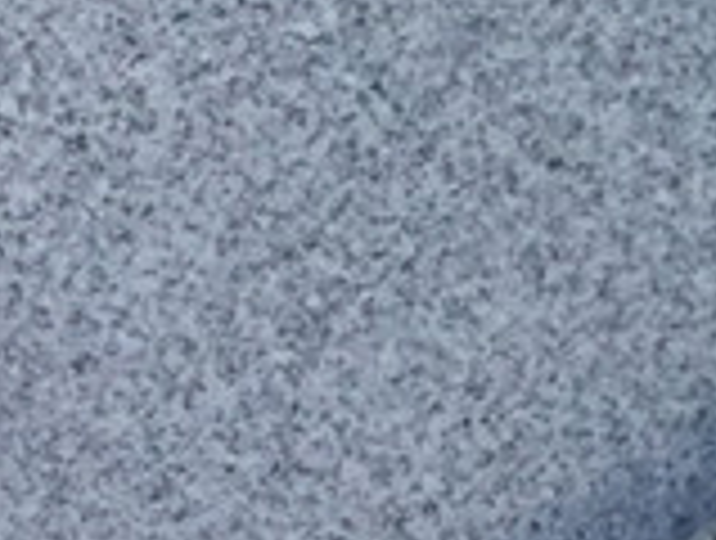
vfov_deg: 8.5
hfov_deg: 10.3
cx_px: 1495
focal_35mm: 175
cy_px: 128
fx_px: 3628
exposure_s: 1/397
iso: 25
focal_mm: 3.3
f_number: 2.4
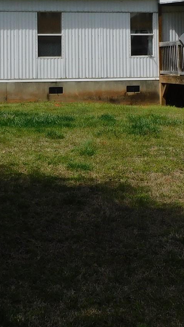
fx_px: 547
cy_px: 58
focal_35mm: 63
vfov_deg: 32.3
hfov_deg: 19.1
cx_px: 77
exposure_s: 1/1250
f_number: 4.8
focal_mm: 4.3
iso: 125
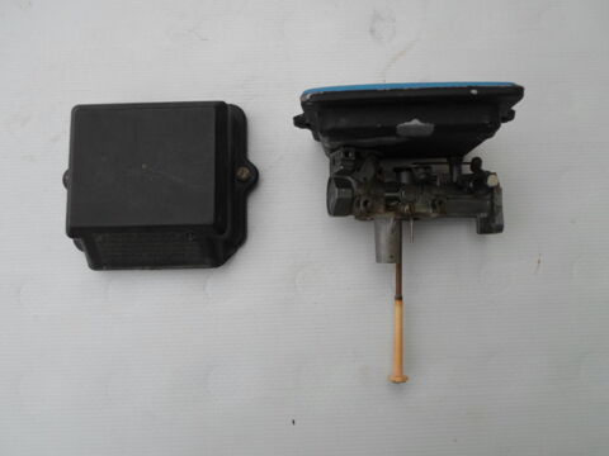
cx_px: 304
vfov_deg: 54.9
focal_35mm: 25
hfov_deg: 69.4
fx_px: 440
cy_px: 228
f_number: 2.5
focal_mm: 4.5
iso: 80
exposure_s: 1/125
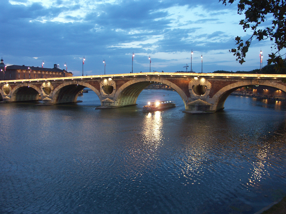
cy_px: 107
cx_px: 143
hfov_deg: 55.4
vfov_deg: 42.9
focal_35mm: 33
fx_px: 273
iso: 125
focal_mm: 8.47
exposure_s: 1/10
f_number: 2.8
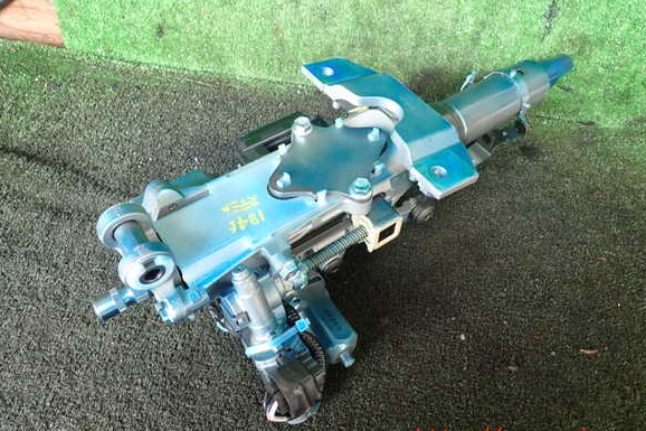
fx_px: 484
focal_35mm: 27
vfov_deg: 47.9
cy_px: 202
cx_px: 333
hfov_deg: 67.4
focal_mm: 4.5
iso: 160
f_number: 2
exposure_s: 1/60
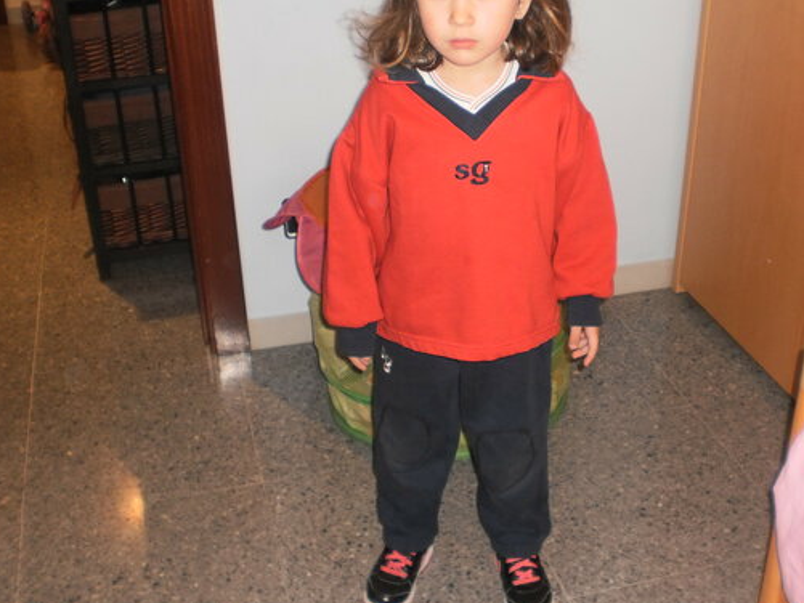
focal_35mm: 46
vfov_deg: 31.4
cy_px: 242
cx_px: 470
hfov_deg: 41.1
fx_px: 1069
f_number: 3.1
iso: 125
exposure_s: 1/30
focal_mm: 6.3
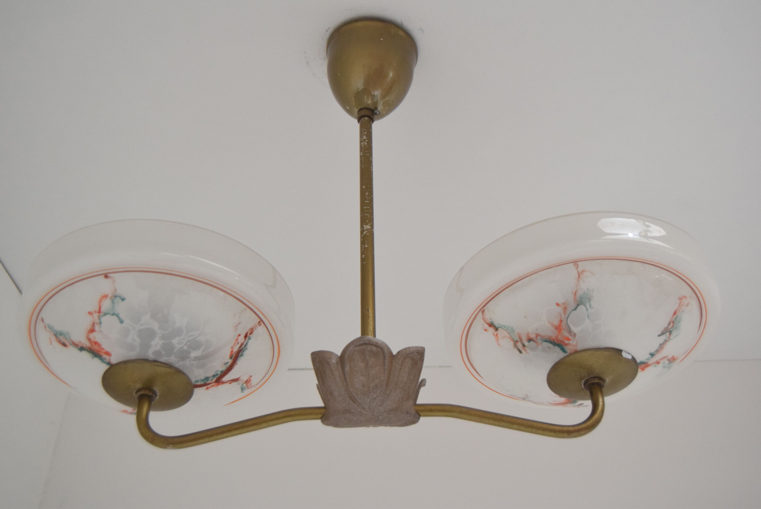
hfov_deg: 41.1
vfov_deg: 28.1
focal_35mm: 48
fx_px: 1015
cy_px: 254
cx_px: 380
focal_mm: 32
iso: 1600
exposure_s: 1/100
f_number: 5
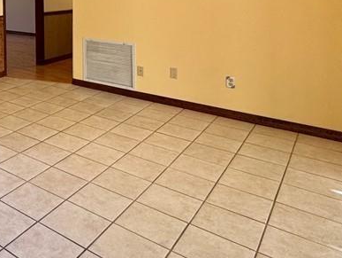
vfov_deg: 34.5
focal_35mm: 37
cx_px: -41
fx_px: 366
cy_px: -12
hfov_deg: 39.9
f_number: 2.2
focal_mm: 2.22
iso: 160
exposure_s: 1/120
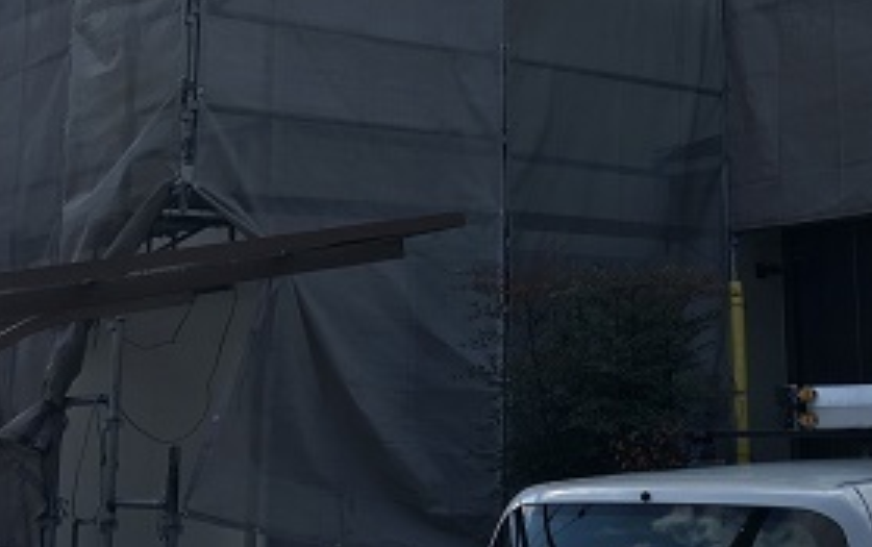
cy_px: 88
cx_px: 656
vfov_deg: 19.5
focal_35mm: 66
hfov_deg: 30.5
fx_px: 1570
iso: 25
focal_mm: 4.15
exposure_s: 1/1326
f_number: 2.2
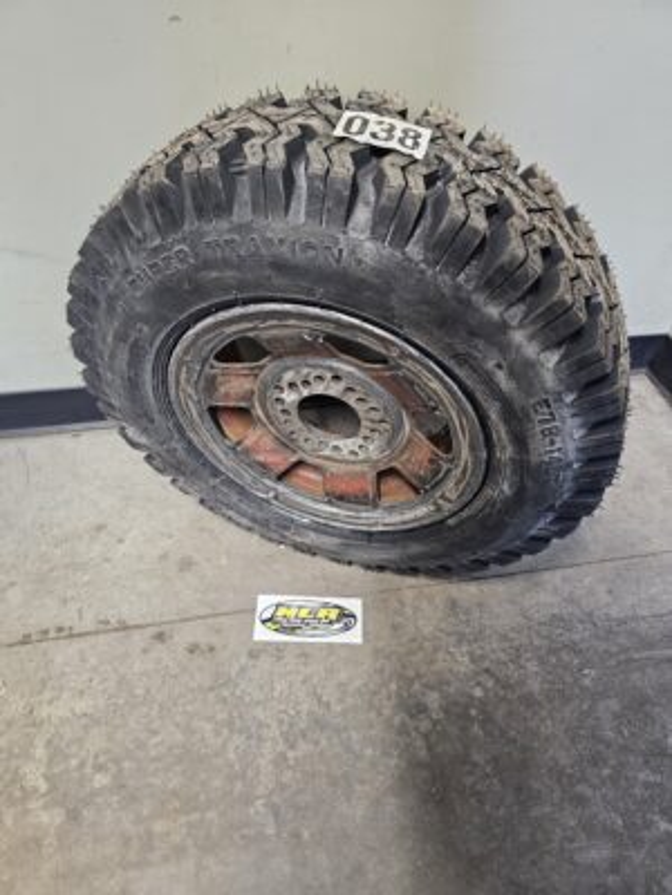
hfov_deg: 58.9
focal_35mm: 23
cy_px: 448
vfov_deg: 73.9
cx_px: 336
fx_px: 595
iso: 640
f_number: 1.7
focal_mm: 6.3
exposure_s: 1/30
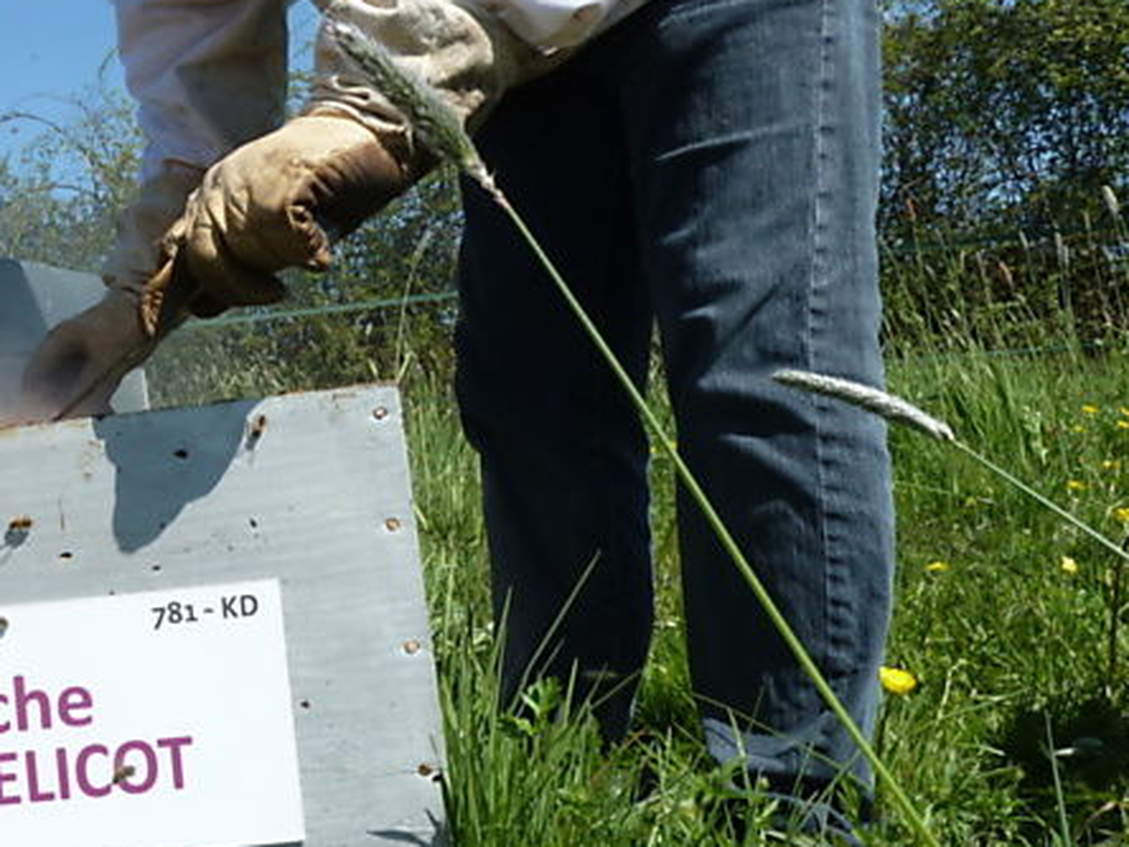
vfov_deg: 32.1
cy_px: 361
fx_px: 1468
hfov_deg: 39.5
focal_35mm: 45
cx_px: 142
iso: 80
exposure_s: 1/400
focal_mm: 4.1
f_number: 4.5
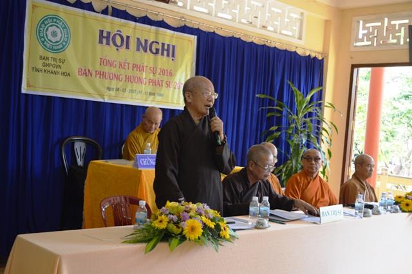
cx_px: 206
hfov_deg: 43.6
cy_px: 137
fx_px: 515
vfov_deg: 29.8
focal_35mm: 45
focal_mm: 30
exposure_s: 1/50
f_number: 4.5
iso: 400
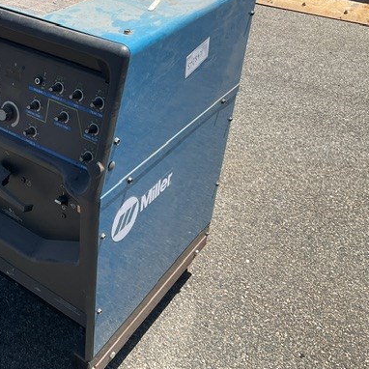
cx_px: 71
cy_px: 143
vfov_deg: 39.0
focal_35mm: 43
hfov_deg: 37.7
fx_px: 519
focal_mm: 3
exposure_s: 1/1195
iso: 16
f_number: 1.8
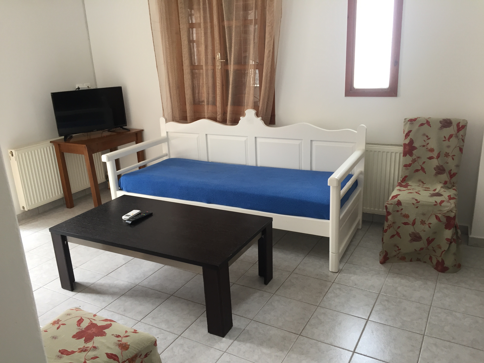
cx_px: 242
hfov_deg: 61.7
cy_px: 182
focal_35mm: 29
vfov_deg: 48.2
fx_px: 405
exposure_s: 1/33
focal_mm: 4.15
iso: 32
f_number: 2.2
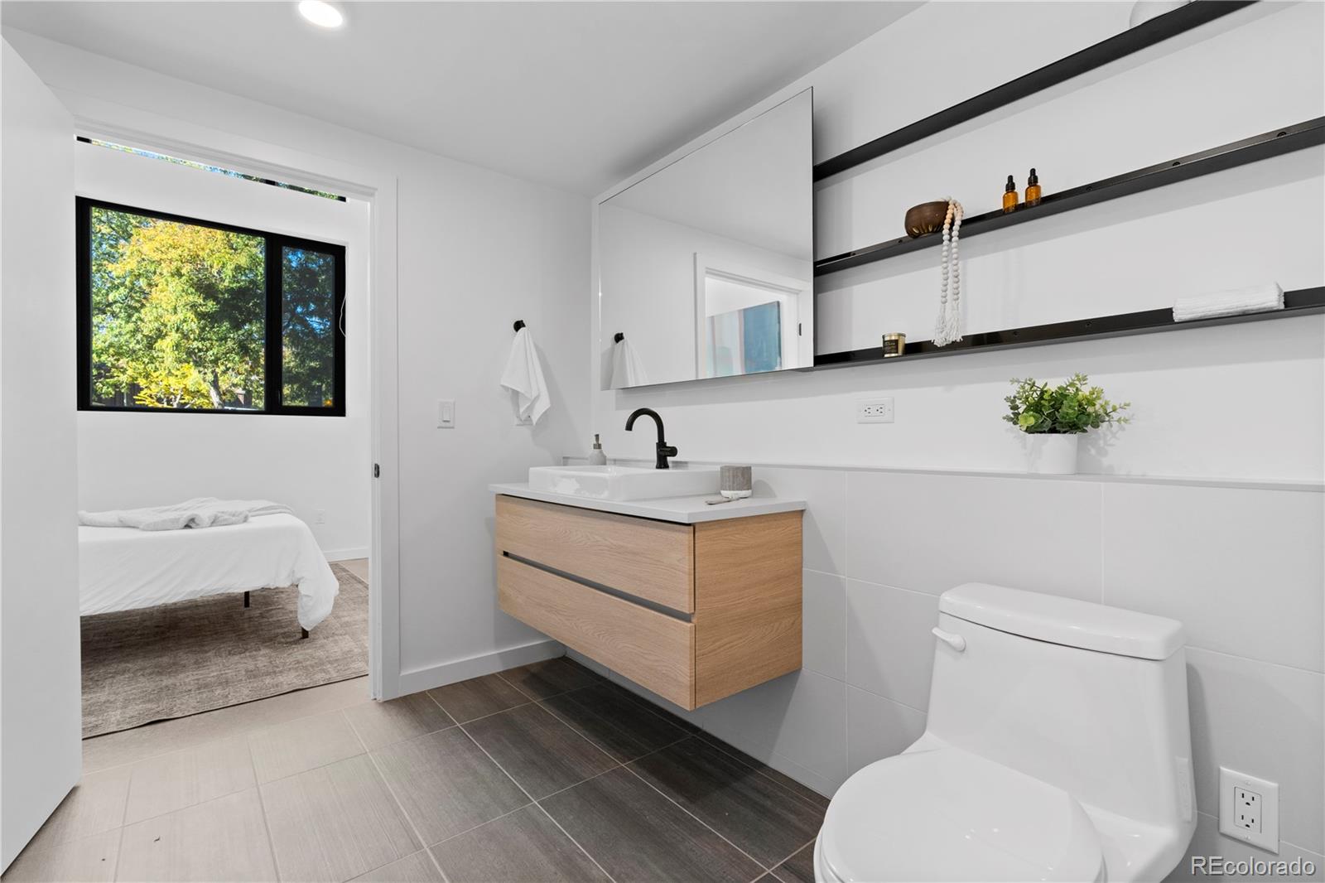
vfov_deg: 73.7
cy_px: 442
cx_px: 662
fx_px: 589
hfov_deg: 96.7
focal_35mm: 16
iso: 500
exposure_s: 1/6
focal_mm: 16
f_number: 10
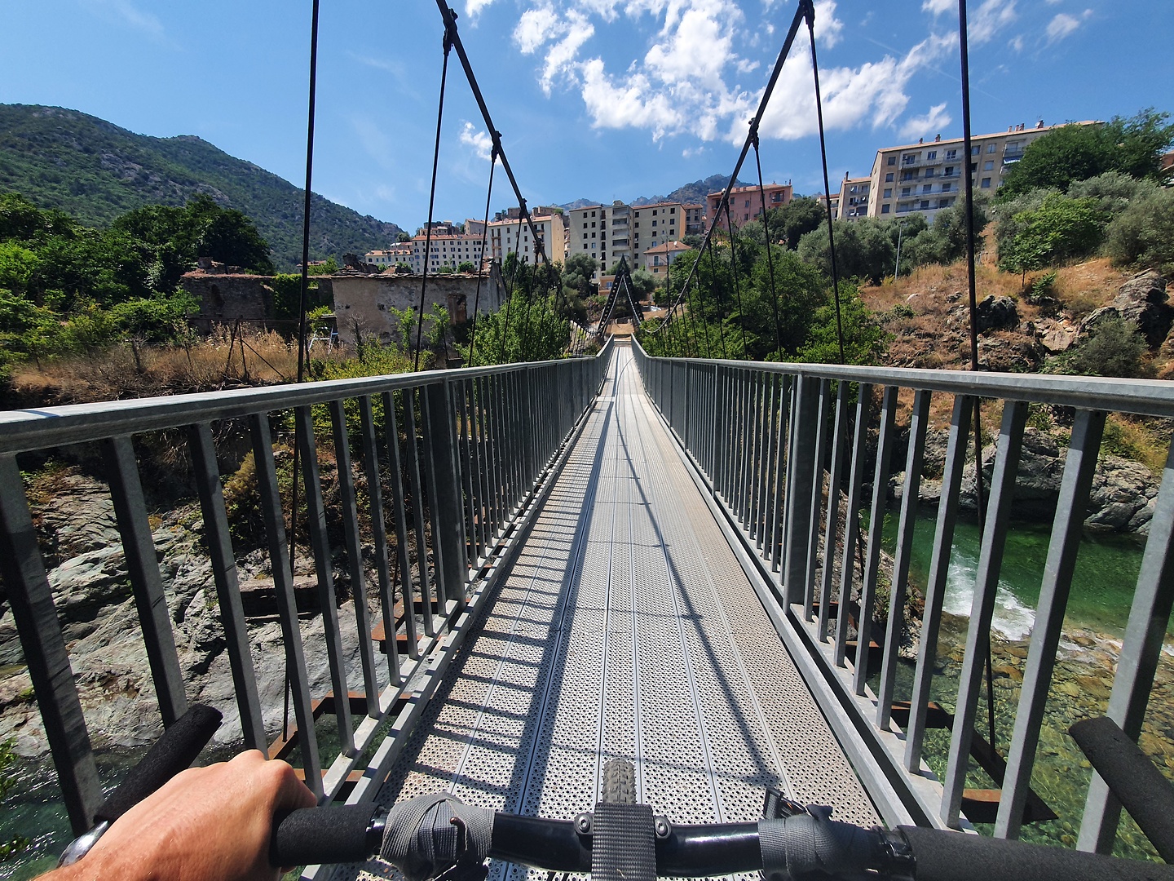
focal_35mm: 13
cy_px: 440
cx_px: 587
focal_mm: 1.8
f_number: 2.2
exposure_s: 1/1012
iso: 50
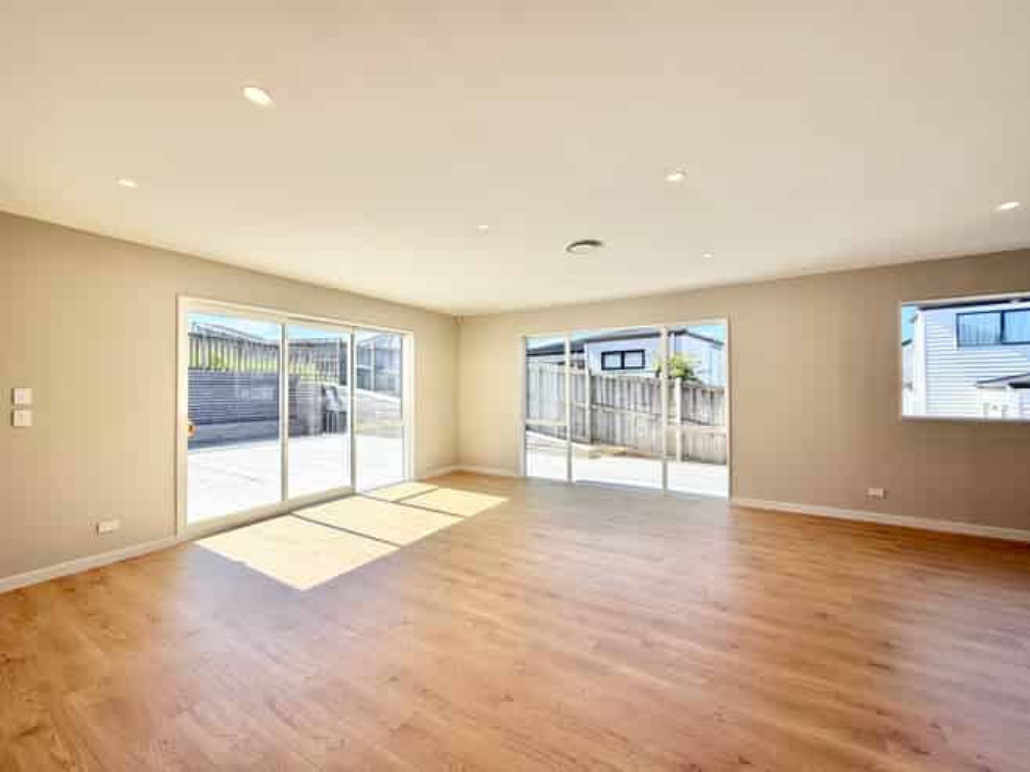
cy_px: 386
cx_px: 515
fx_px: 416
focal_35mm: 14
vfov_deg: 85.6
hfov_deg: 102.1
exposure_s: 1/770
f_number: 2.2
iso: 40
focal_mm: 2.22
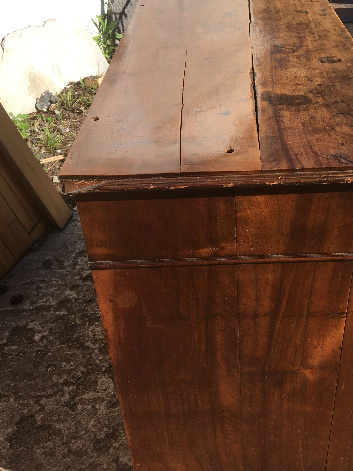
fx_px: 544
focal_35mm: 40
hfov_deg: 35.8
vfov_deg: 46.8
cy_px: 236
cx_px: 211
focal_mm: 4.15
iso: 25
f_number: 2.2
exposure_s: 1/732
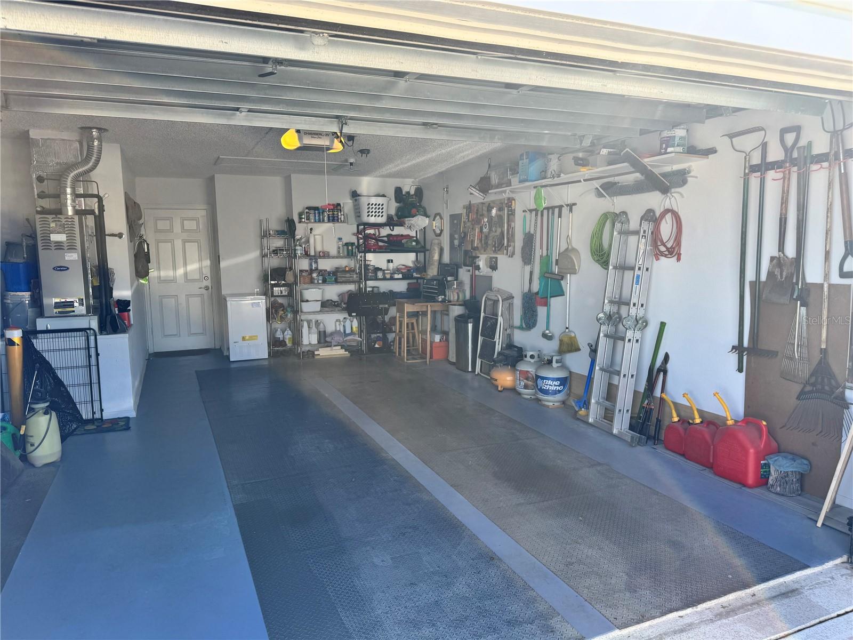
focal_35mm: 24
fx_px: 591
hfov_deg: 71.6
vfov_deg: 56.8
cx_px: 426
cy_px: 320
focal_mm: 6.76
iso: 80
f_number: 1.78
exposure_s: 1/707
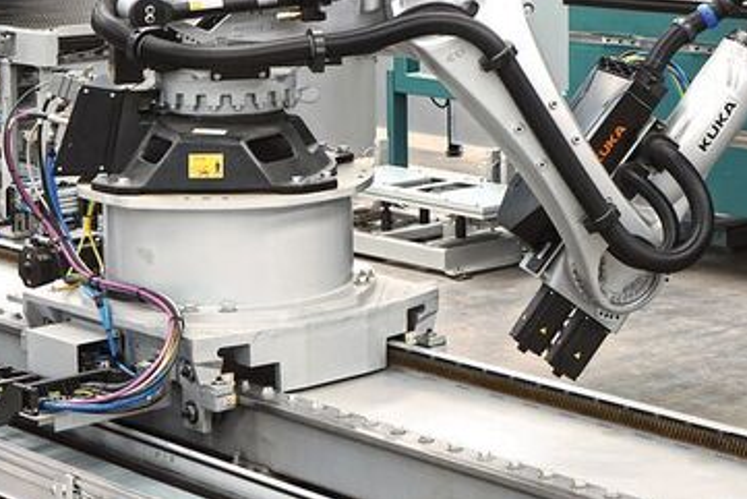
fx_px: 2117
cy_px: -46
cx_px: 536
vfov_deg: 13.2
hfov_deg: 19.9
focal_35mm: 102
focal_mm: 46
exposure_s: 1/60
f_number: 4.5
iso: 160
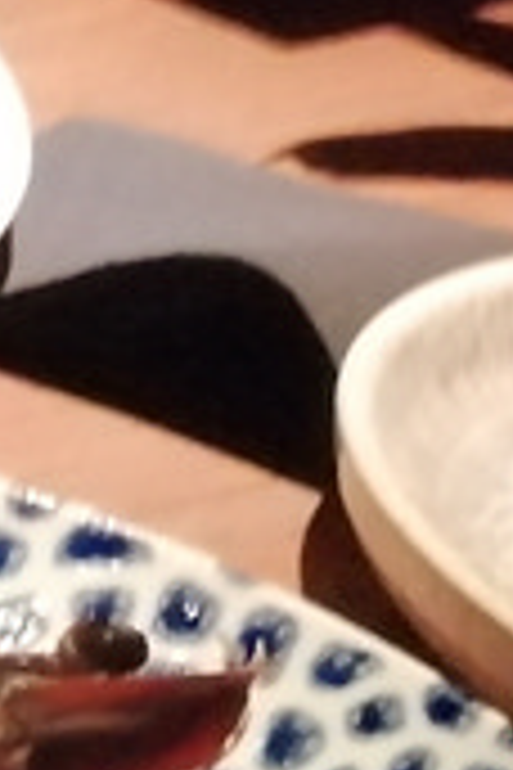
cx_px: -1188
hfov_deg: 7.9
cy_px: 1416
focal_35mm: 142
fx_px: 3035
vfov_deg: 13.0
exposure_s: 1/25
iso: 640
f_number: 1.8
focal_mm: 3.62
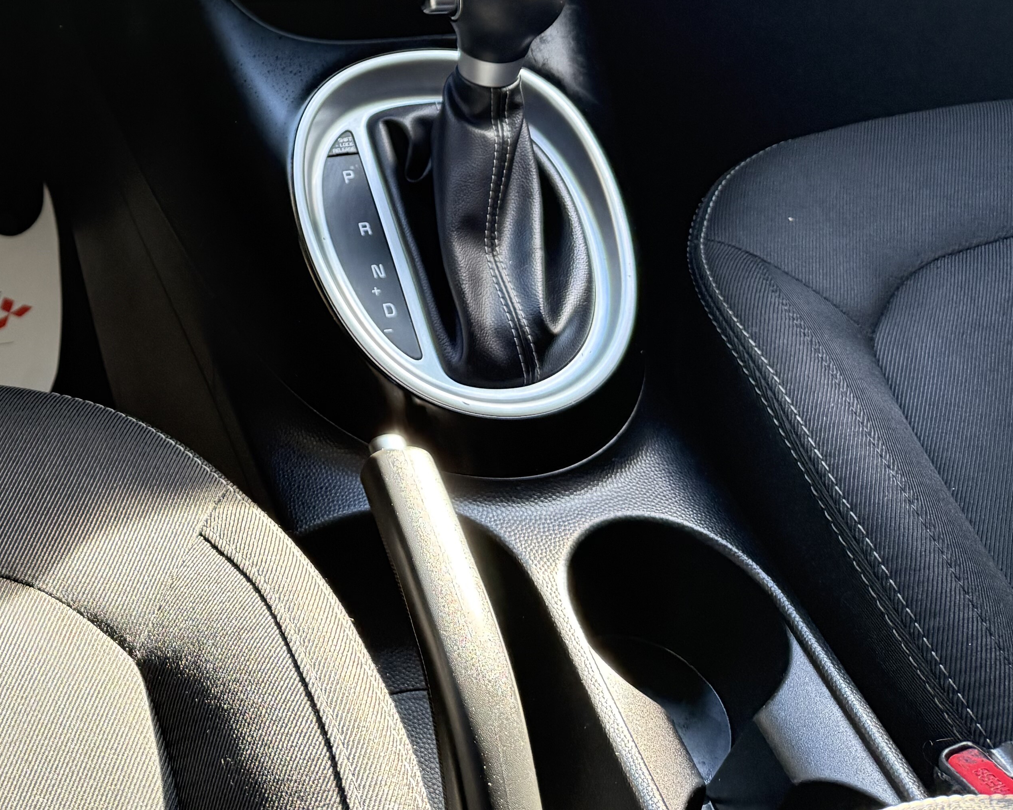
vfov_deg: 26.9
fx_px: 1589
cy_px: -21
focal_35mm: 53
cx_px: -50
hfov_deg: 32.0
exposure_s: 1/68
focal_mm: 6.76
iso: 200
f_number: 1.78
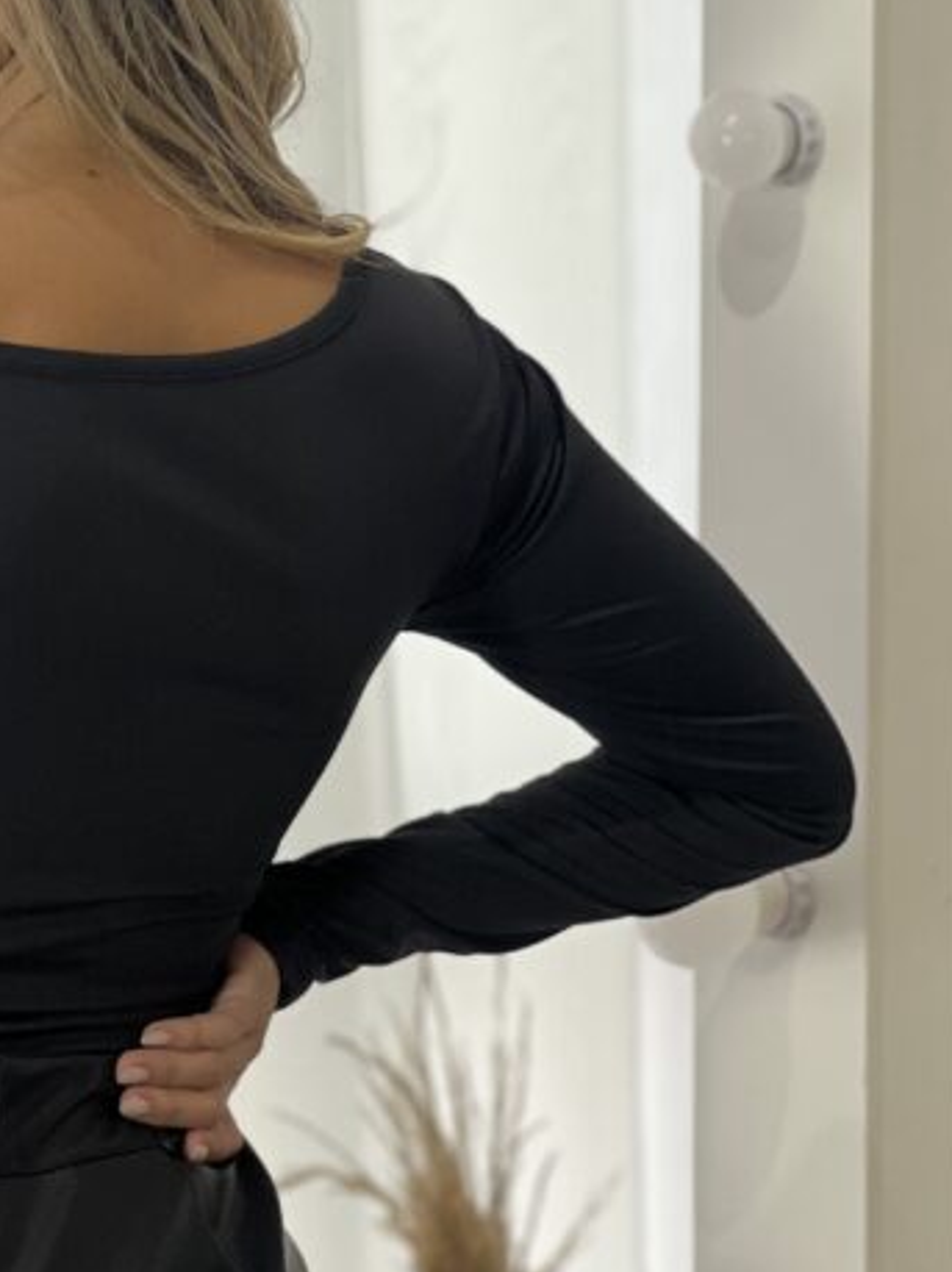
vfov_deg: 12.6
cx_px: 72
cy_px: 487
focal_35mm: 157
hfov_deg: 9.4
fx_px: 5762
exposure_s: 1/120
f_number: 2.8
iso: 64
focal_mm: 9
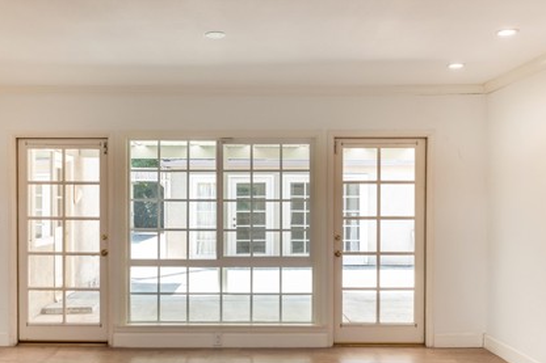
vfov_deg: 33.3
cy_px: 216
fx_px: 606
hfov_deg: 48.3
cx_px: 226
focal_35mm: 40
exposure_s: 1/60
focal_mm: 26
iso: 640
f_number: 8
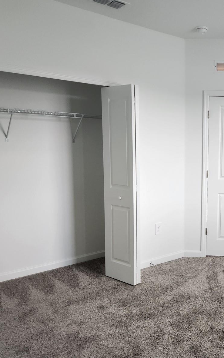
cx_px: 218
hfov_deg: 35.2
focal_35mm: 33
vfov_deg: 58.1
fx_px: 322
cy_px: 179
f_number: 1.8
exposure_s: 1/180
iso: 160
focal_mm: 5.4
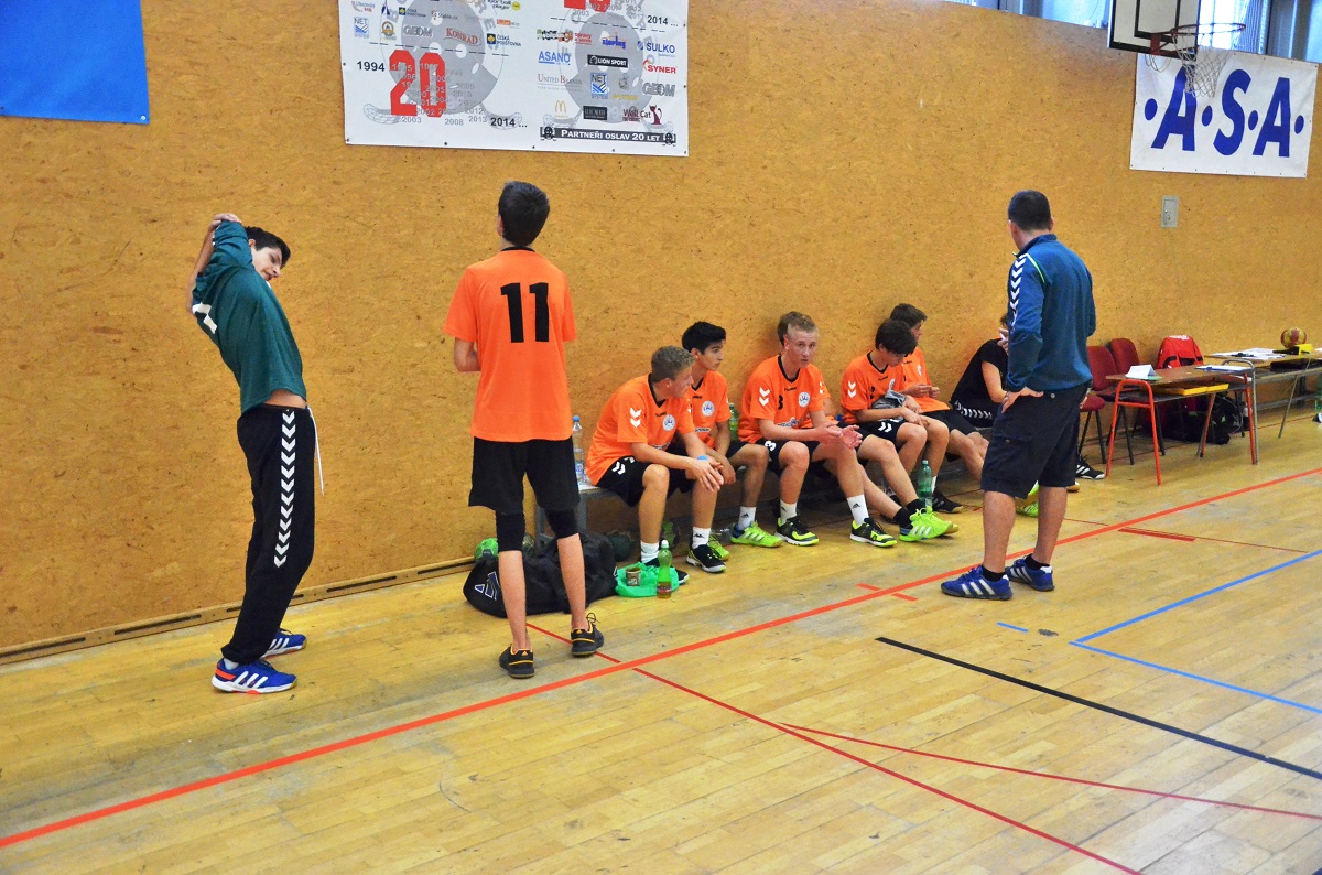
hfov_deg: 53.2
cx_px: 661
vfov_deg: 36.7
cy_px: 438
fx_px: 1319
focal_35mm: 36
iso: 6400
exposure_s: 1/640
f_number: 3.8
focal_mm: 24
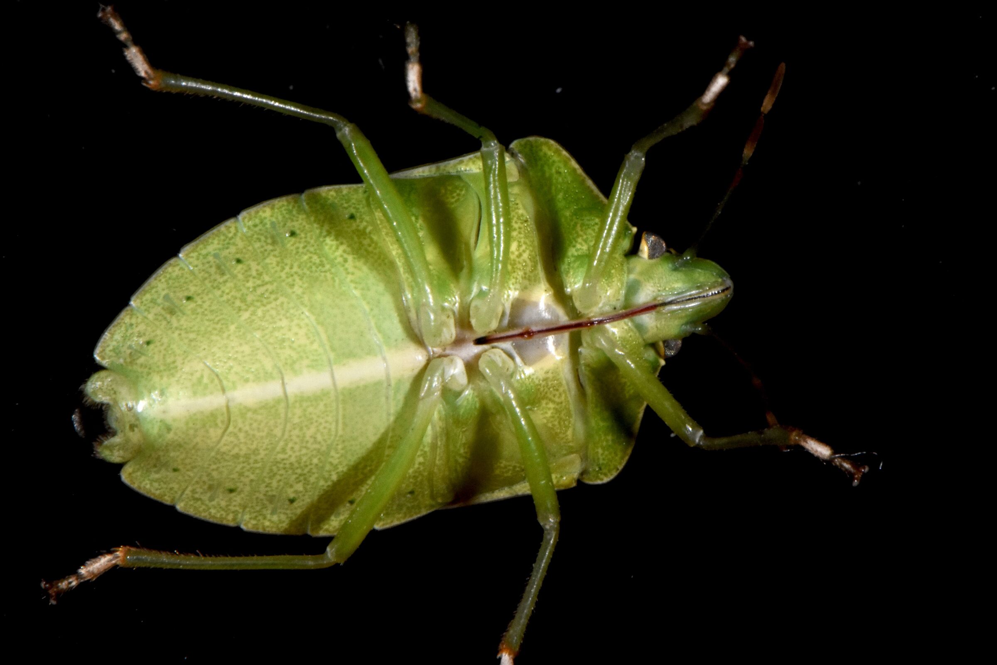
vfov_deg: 8.7
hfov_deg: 13.0
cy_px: 332
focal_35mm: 158
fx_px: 4362
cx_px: 498
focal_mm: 105
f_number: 57
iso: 1600
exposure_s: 1/60
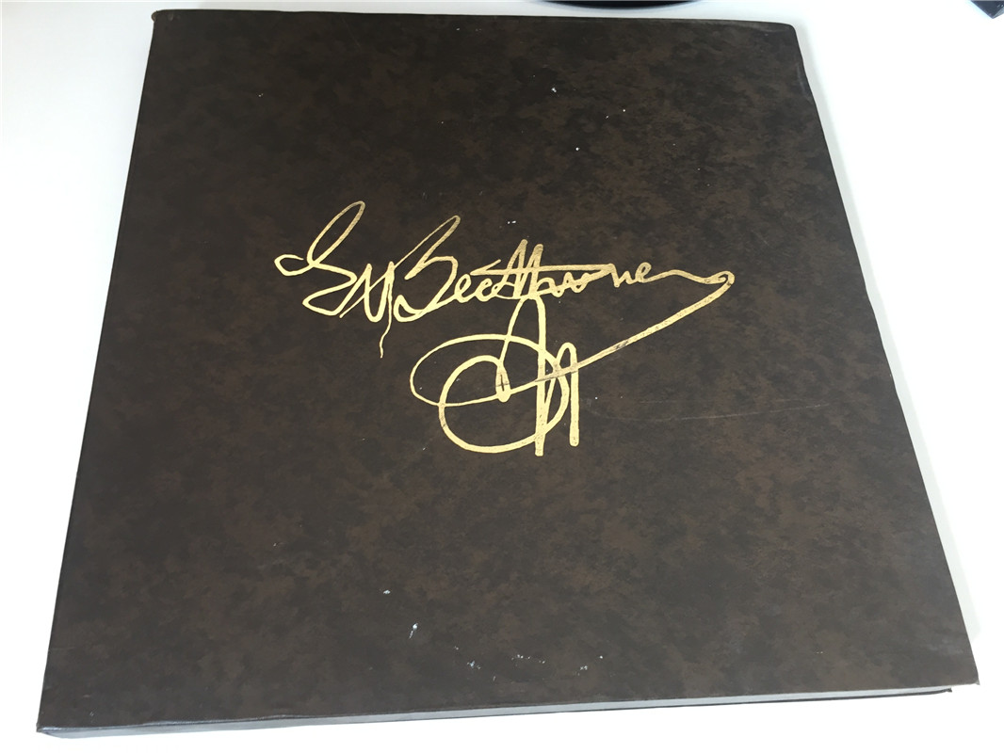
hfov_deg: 61.6
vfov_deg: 48.2
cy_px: 376
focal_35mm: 29
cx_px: 502
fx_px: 841
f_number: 2.2
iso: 100
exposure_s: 1/33
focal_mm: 4.15
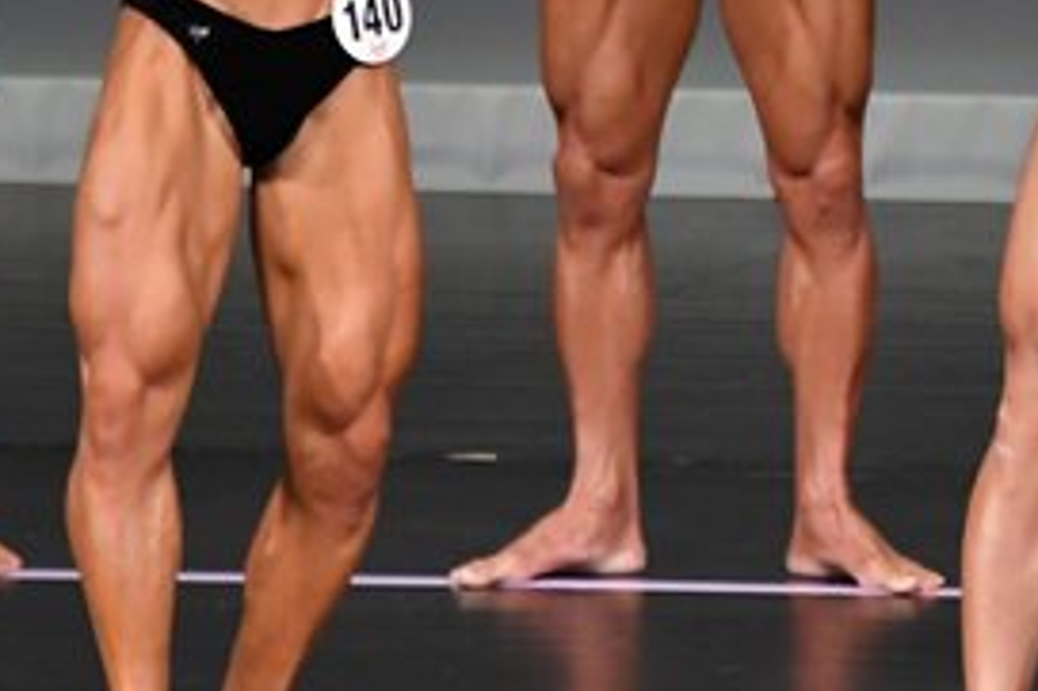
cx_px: 1303
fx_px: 28354
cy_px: 149
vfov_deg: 1.4
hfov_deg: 2.1
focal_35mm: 984
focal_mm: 230
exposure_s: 1/400
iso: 4000
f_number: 5.6
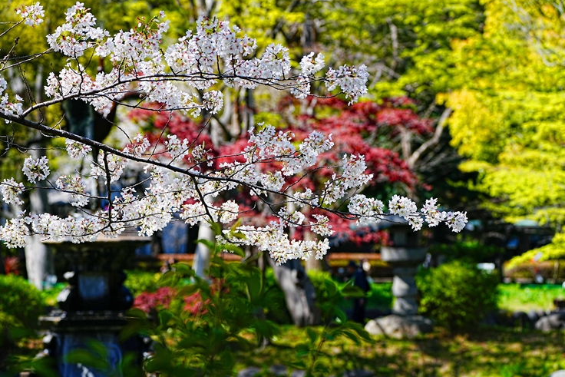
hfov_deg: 13.6
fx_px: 2370
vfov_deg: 9.1
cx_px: 282
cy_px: 195
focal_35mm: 151
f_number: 6.3
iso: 100
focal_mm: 139
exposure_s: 1/250
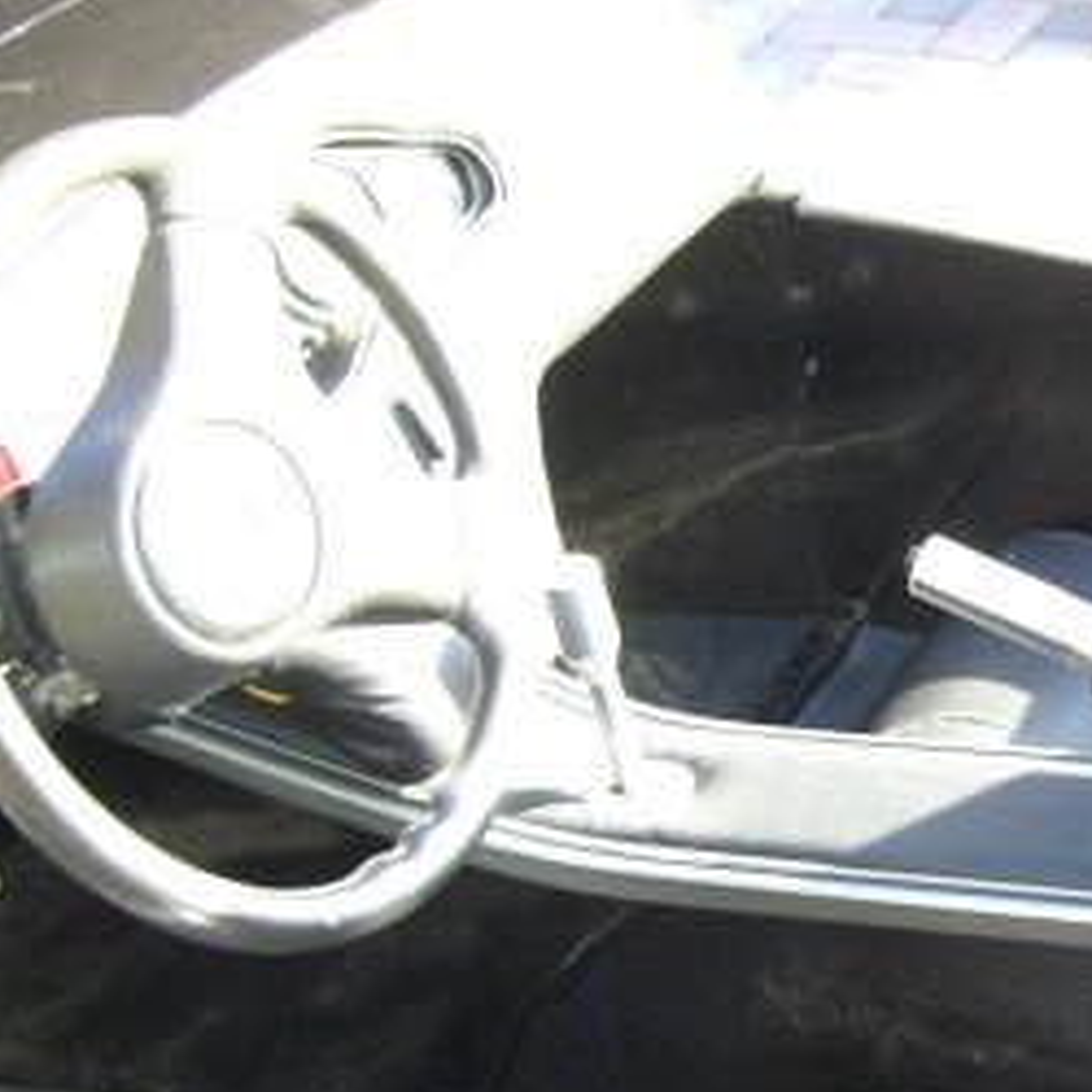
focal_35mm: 86
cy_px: 690
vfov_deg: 20.1
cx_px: 1044
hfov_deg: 19.7
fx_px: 3069
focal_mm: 6.2
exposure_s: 1/60
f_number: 2.7
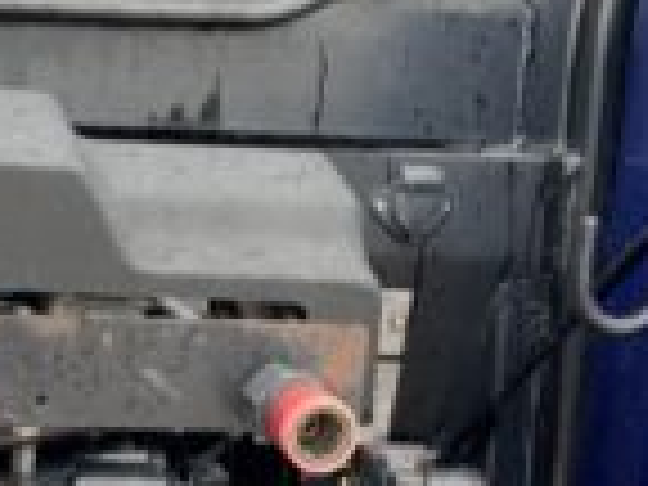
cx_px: 122
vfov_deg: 11.2
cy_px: 644
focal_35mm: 129
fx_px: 2415
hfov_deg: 15.2
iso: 64
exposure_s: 1/66
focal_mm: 3
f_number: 1.8
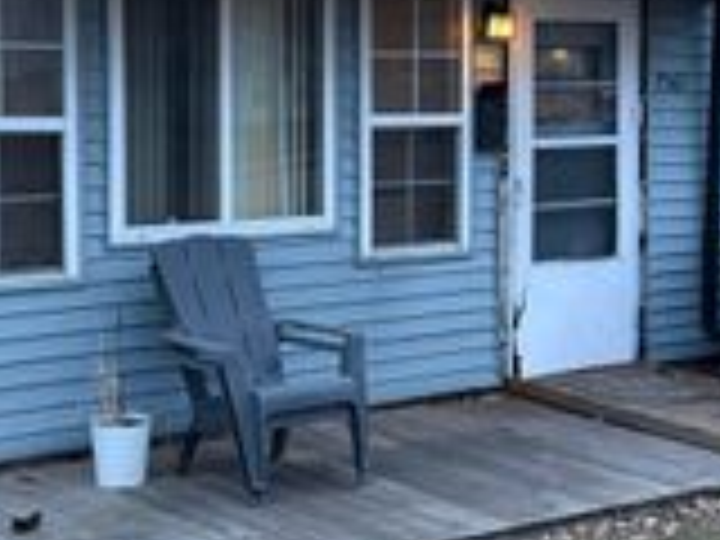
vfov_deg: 19.5
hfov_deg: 26.0
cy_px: 160
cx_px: 324
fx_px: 1560
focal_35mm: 75
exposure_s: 1/60
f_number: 1.78
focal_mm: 6.76
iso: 320
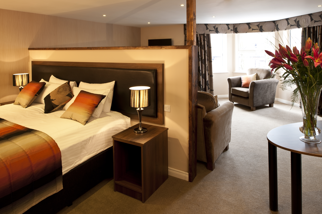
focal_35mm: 24
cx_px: 161
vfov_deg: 53.1
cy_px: 107
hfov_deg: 73.7
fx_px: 215
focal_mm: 24
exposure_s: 2
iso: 100
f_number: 13
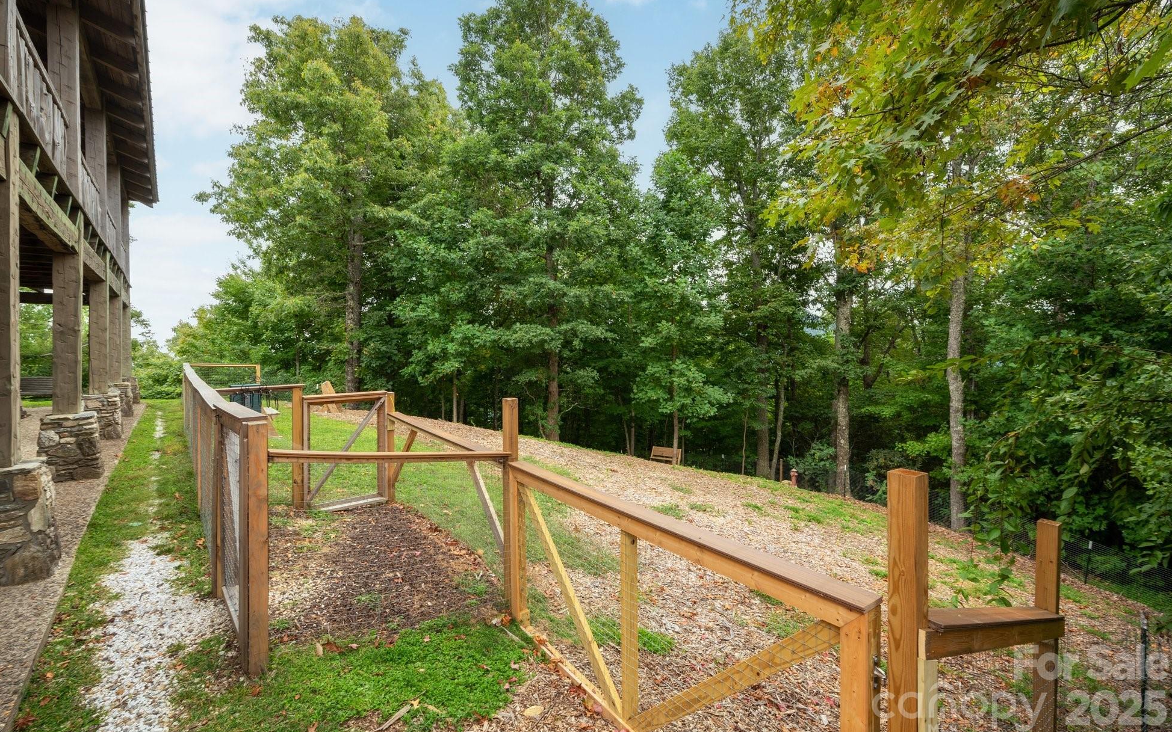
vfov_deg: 74.7
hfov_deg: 101.5
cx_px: 596
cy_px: 348
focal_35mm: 15
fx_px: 479
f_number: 8
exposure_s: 1/30
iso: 200
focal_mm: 14
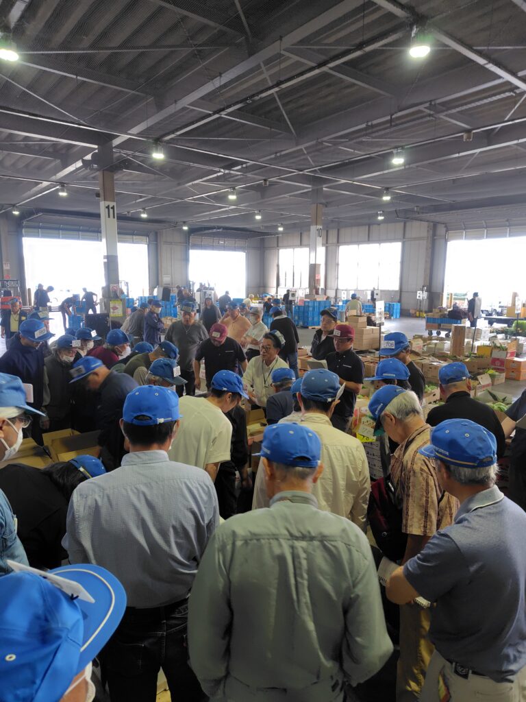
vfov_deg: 73.9
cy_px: 351
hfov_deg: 58.9
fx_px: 466
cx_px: 263
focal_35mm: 23
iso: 150
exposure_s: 1/50
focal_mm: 5.6
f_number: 1.9
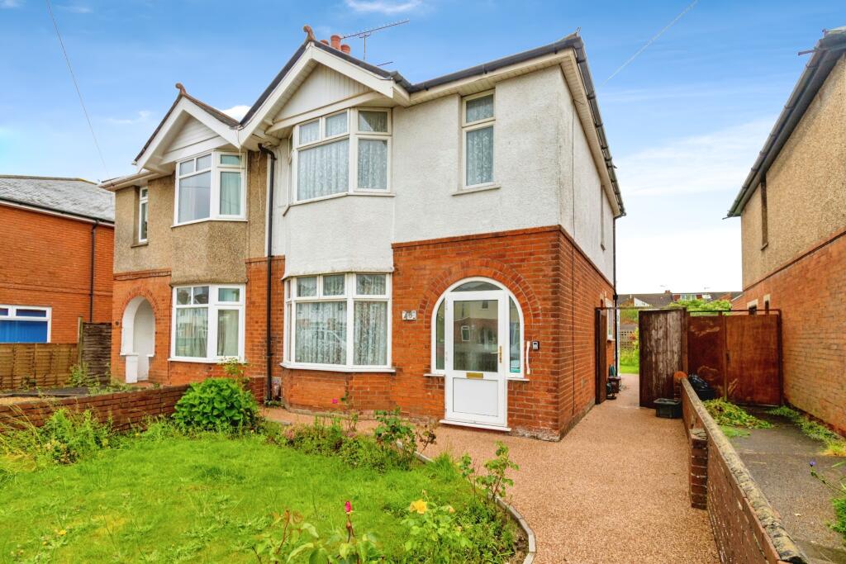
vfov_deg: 70.5
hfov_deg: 93.3
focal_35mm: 17
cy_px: 282
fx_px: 400
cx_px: 423
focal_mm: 11.5
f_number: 7.1
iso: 320
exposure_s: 1/1250
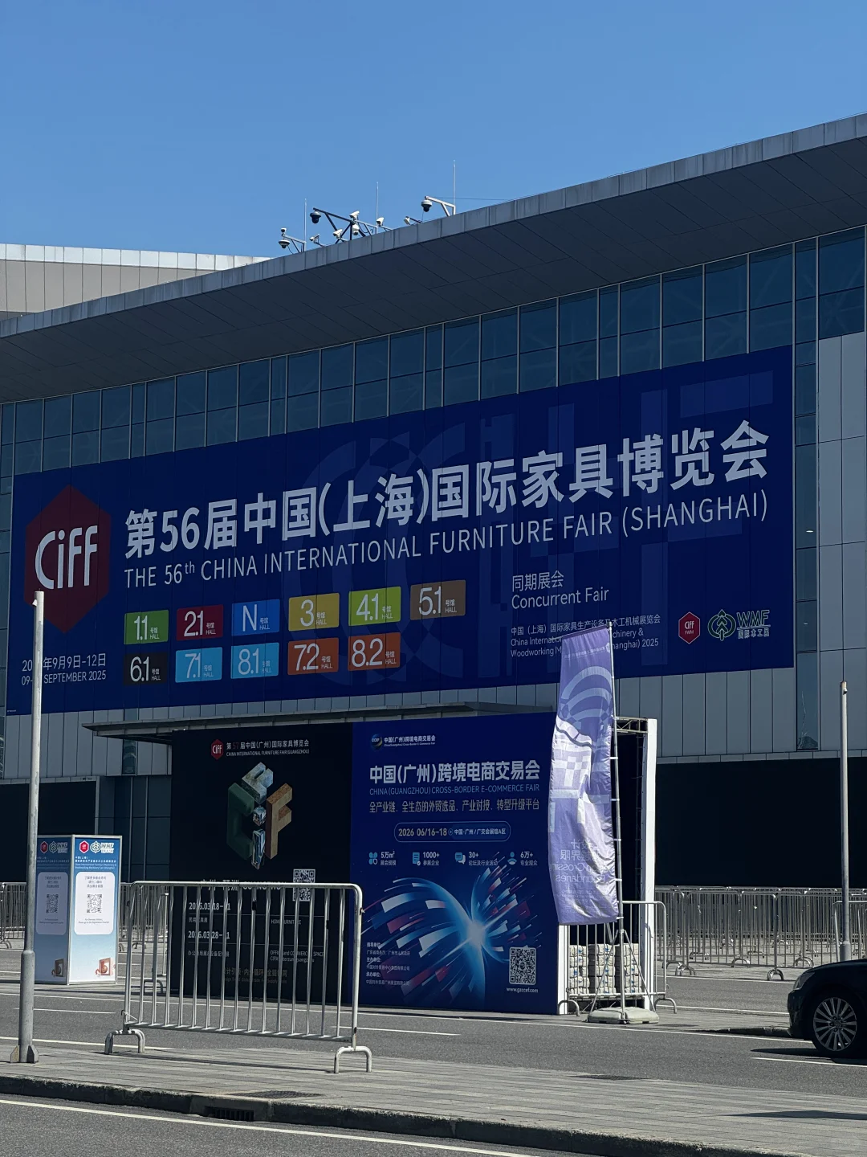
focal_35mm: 77
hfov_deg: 19.1
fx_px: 2571
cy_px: 578
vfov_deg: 25.3
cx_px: 434
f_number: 2.8
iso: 25
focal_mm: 9
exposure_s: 1/758
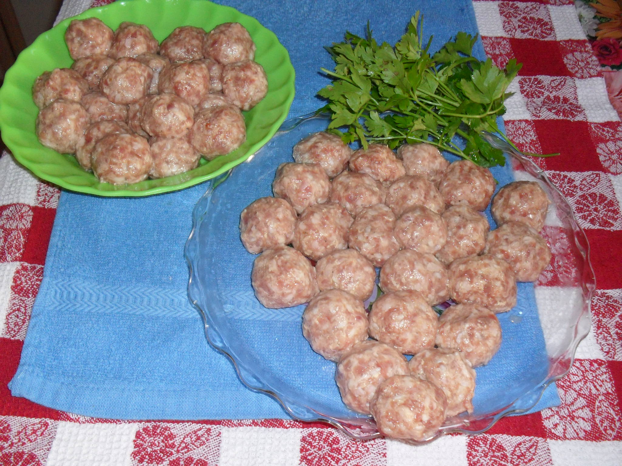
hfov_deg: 49.0
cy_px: 233
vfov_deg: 37.7
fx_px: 683
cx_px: 311
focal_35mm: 38
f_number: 2.8
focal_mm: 6.3
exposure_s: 1/45
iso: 200
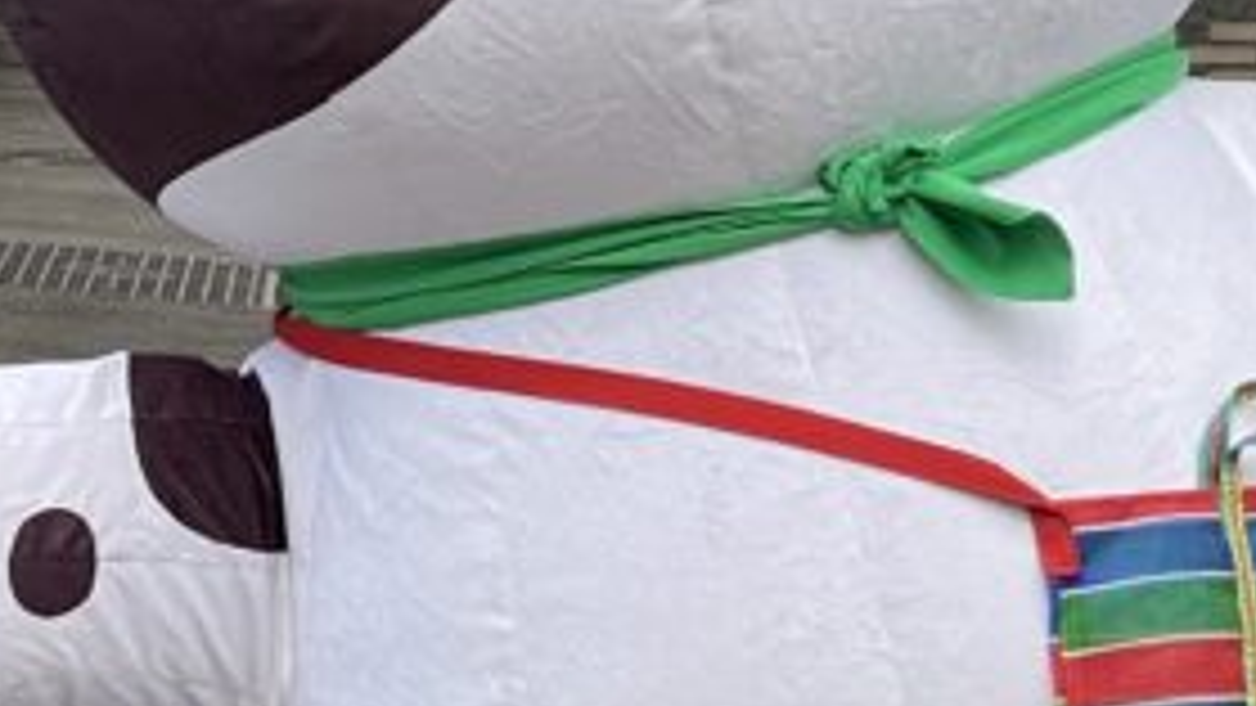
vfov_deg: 4.7
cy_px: 166
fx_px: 8527
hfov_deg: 8.4
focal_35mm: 256
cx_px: 779
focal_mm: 7.5
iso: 20
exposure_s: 1/133
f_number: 2.2
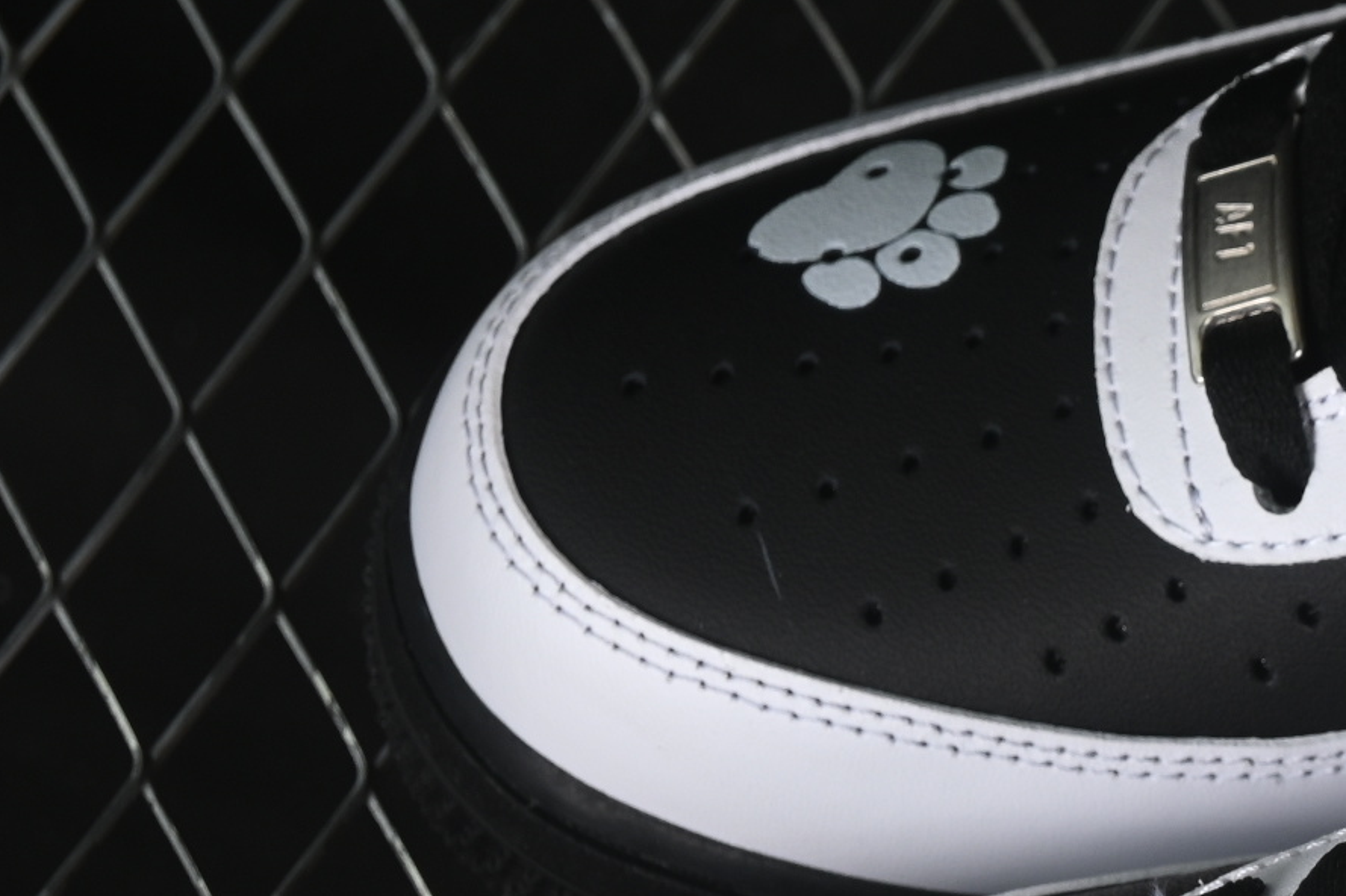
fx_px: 8783
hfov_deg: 8.6
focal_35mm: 235
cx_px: 1932
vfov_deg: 5.8
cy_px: 746
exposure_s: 1/60
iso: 160
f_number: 6.3
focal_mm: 50
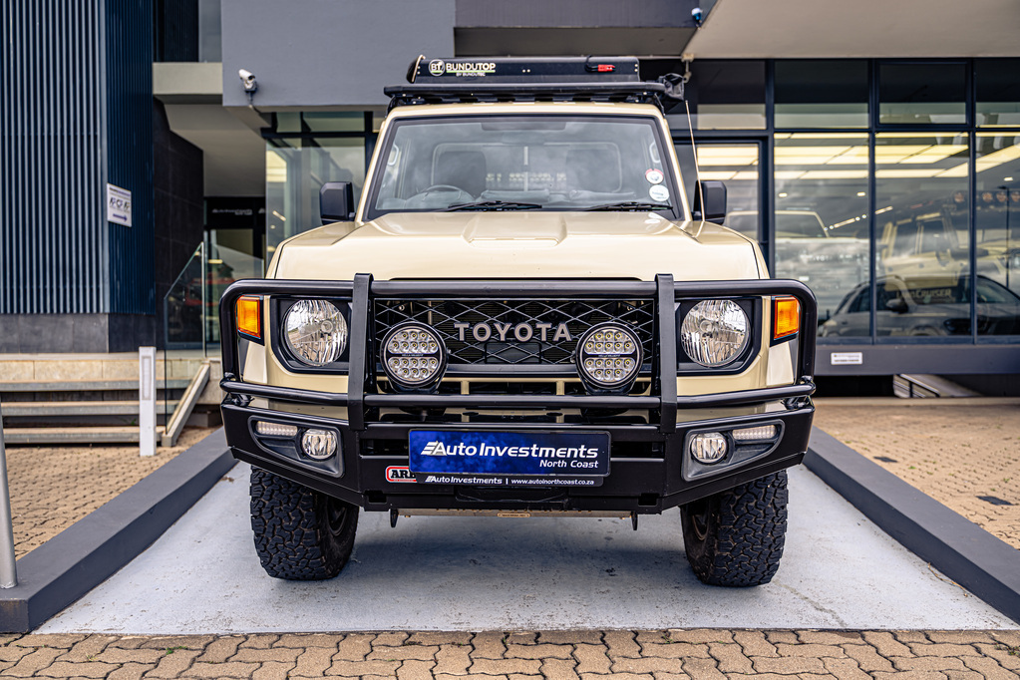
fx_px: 793
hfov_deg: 65.5
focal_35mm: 28
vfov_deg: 46.4
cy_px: 340
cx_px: 510
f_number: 2.8
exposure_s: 1/200
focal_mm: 28
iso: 64
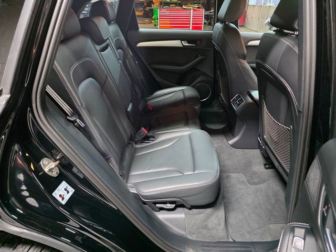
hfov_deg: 73.9
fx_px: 223
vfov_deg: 58.9
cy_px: 126
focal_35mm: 23
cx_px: 168
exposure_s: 1/120
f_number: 1.7
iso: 2000
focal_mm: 6.3
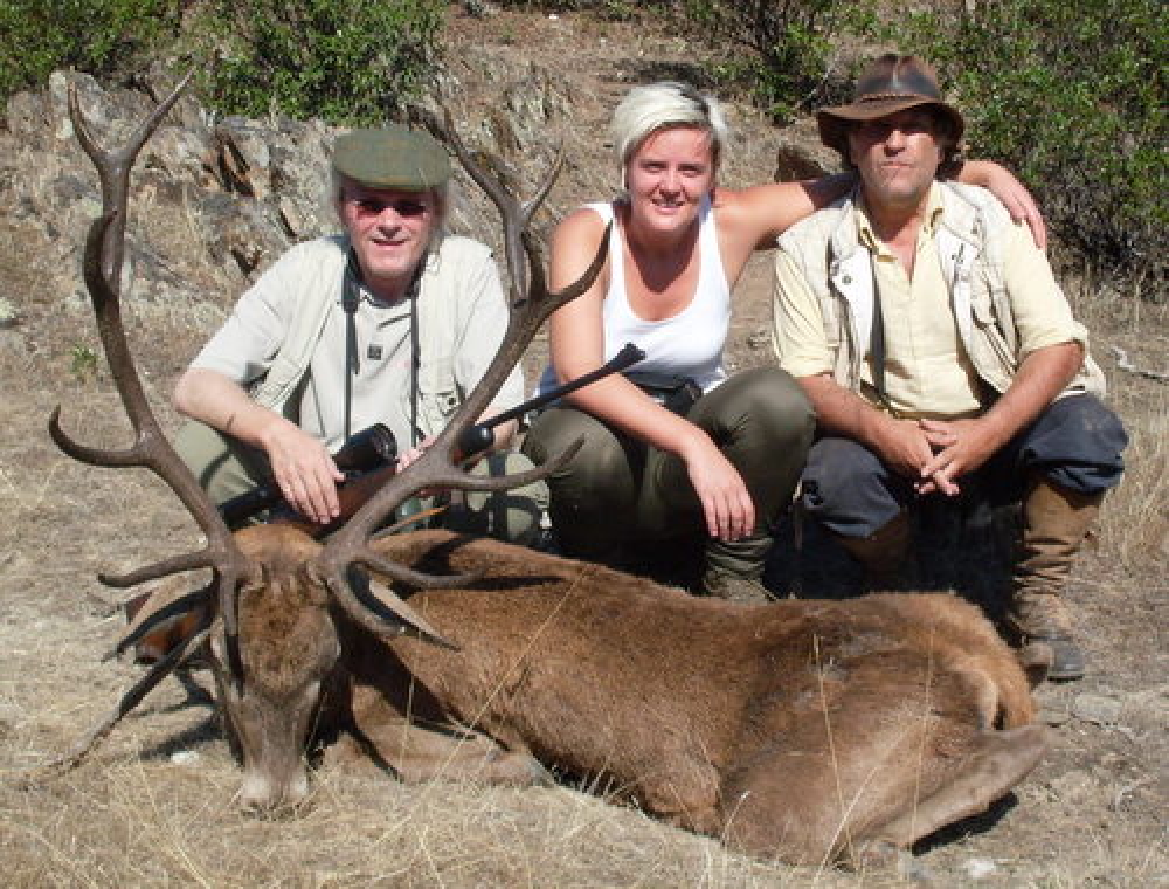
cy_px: 444
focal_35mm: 49
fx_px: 1663
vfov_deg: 29.9
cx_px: 584
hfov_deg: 38.7
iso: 80
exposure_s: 1/180
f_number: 9.1
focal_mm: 8.1
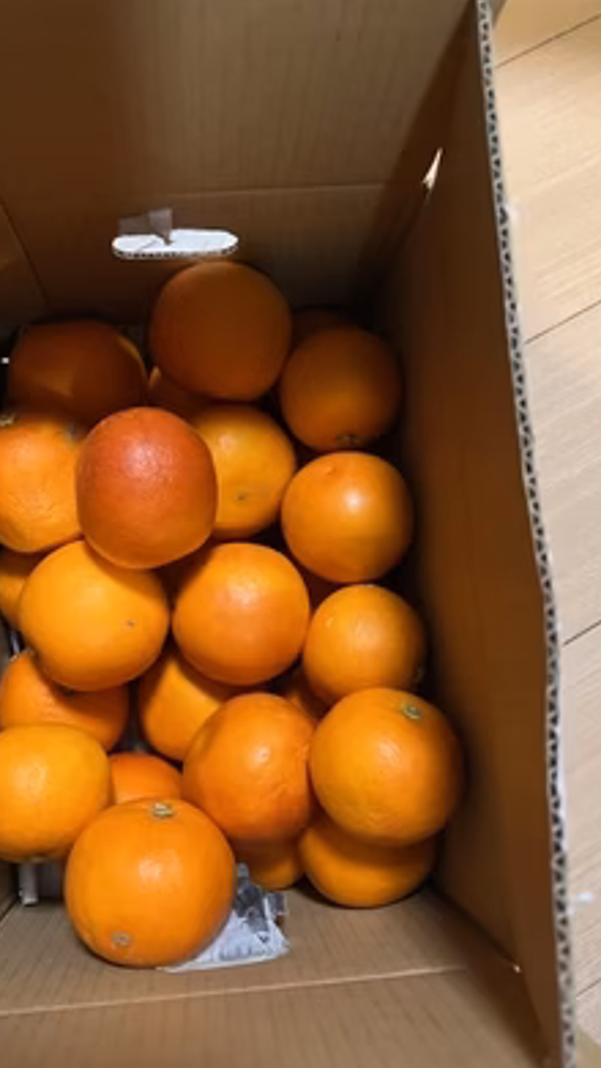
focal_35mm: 29
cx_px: 243
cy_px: 544
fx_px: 821
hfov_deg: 40.0
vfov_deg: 66.1
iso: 640
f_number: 1.5
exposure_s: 1/40
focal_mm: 5.7
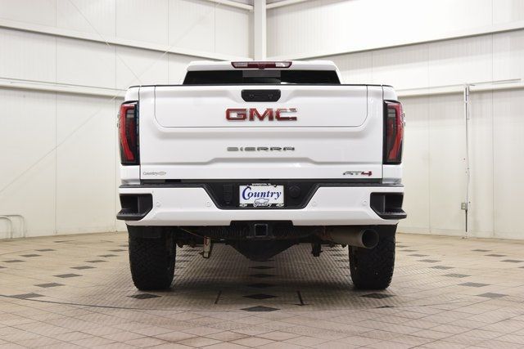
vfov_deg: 25.8
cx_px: 262
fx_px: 764
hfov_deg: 37.8
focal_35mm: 52
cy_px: 174
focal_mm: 35
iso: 900
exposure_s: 1/30
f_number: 7.1
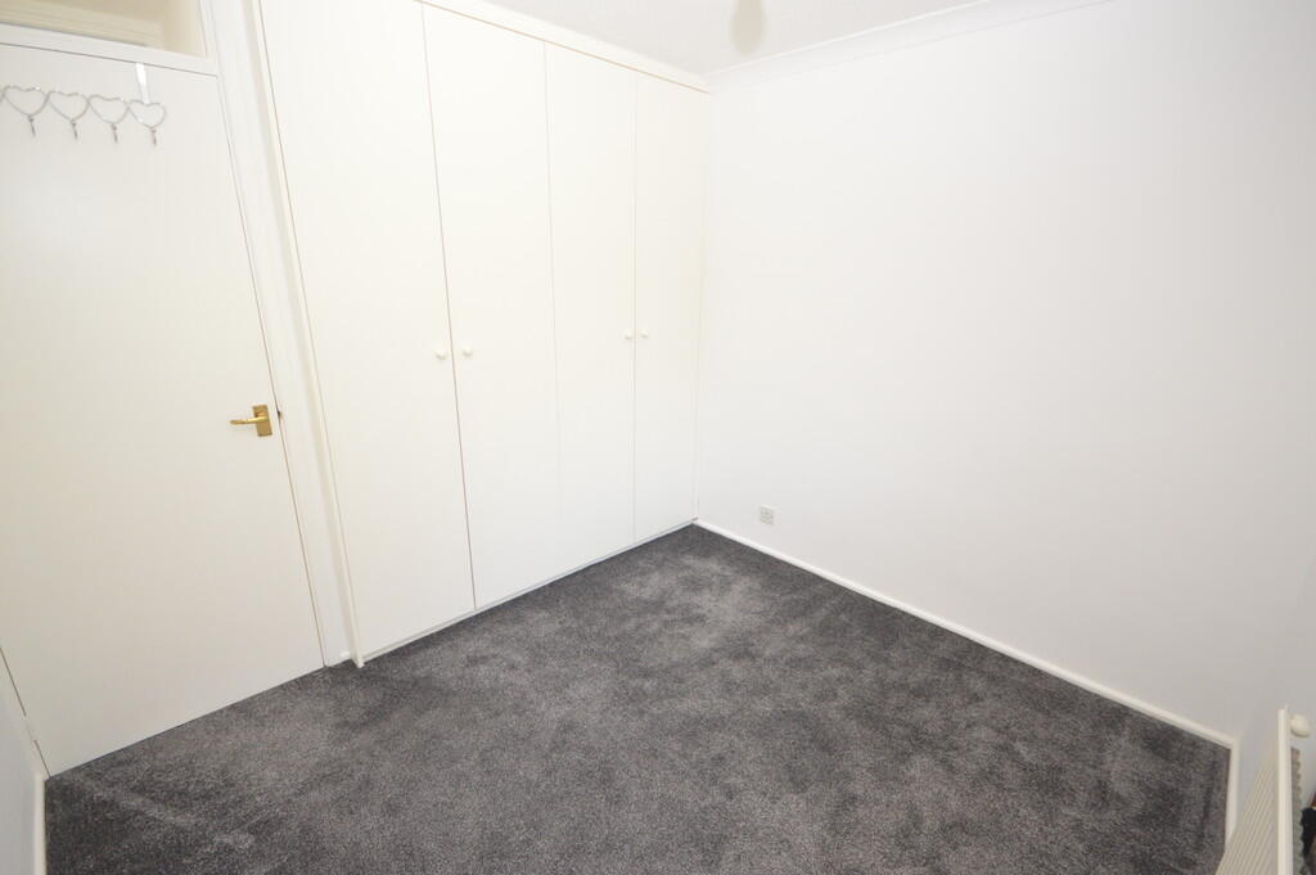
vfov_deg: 77.2
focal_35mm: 15
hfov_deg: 100.4
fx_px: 548
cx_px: 658
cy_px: 438
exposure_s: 1/60
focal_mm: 10
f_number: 4
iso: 640
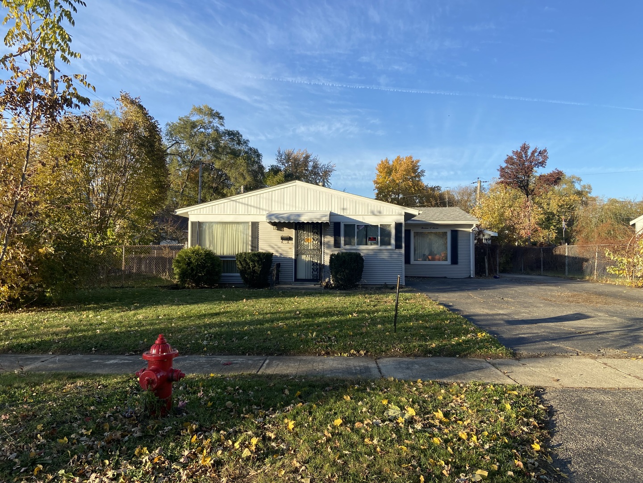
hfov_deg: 67.3
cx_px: 322
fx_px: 483
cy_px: 242
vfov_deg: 53.1
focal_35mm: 26
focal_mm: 4.25
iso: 32
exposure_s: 1/1287
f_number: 1.8
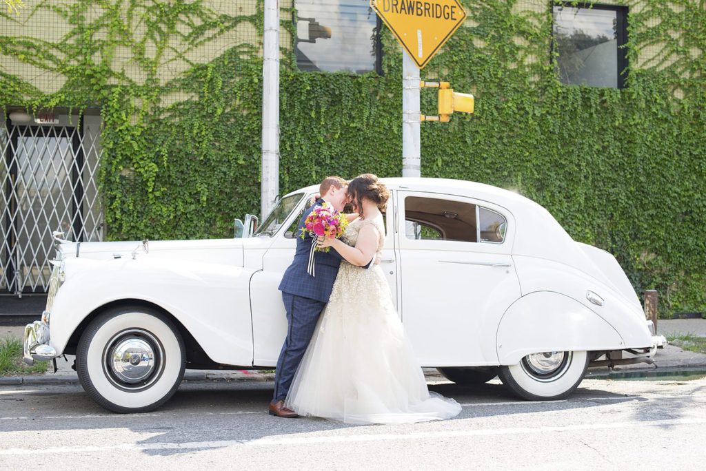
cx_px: 353
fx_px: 981
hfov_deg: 39.6
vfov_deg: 27.0
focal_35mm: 50
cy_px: 236
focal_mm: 50
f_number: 4.5
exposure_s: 1/400
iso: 250
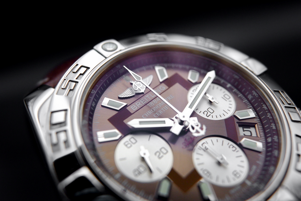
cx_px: 150
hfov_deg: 61.9
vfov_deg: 43.6
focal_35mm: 30
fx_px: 251
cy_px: 100
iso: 3200
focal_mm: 20.5
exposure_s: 1/4000
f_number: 6.4
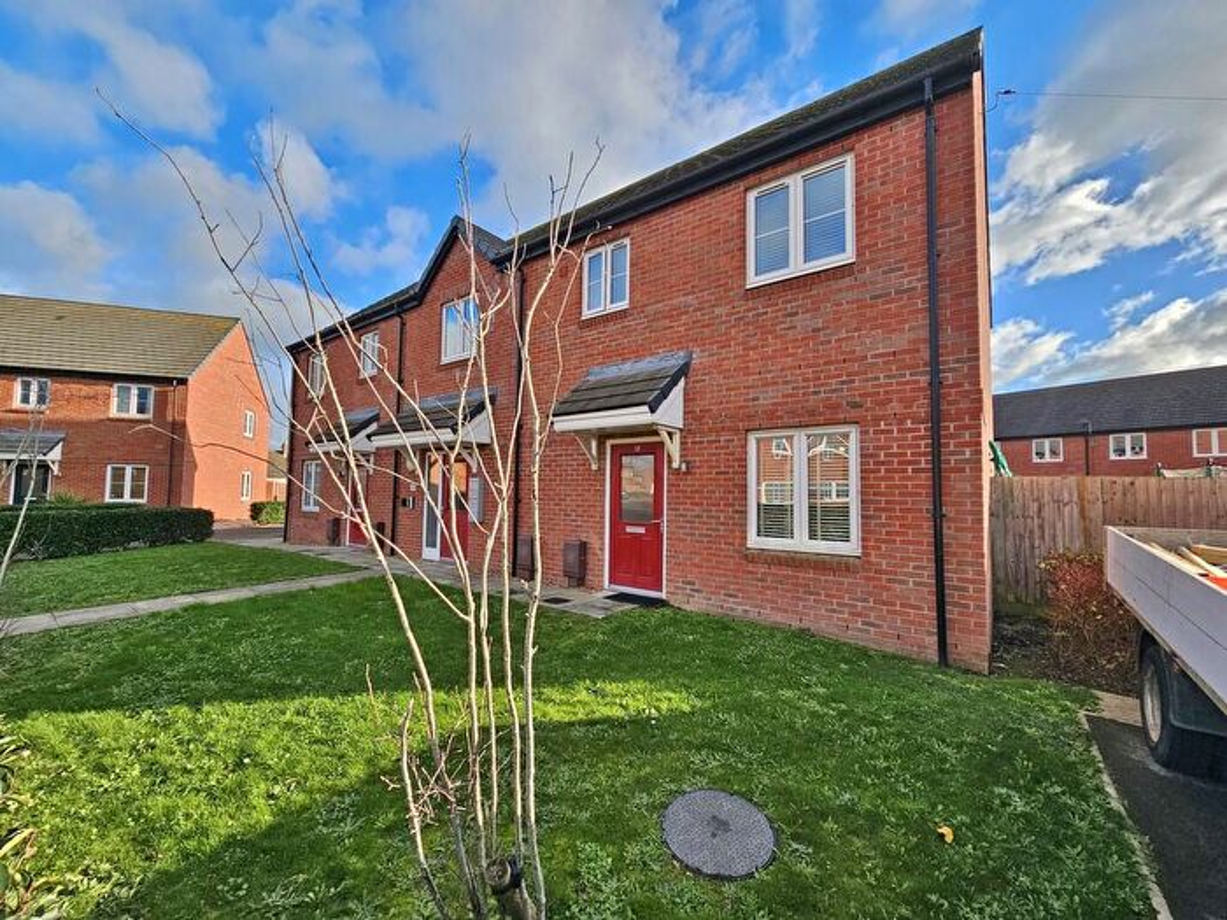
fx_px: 461
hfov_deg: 106.2
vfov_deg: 89.9
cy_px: 460
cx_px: 614
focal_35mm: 13
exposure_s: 1/917
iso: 50
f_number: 2.2
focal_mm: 2.2
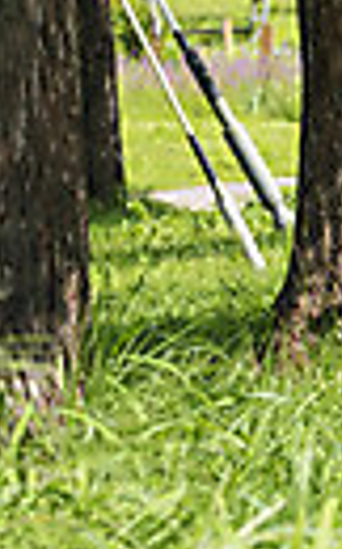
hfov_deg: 4.9
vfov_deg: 7.8
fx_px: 3991
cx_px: 483
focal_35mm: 267
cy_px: -80
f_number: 5.6
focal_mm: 85
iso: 100
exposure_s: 1/125
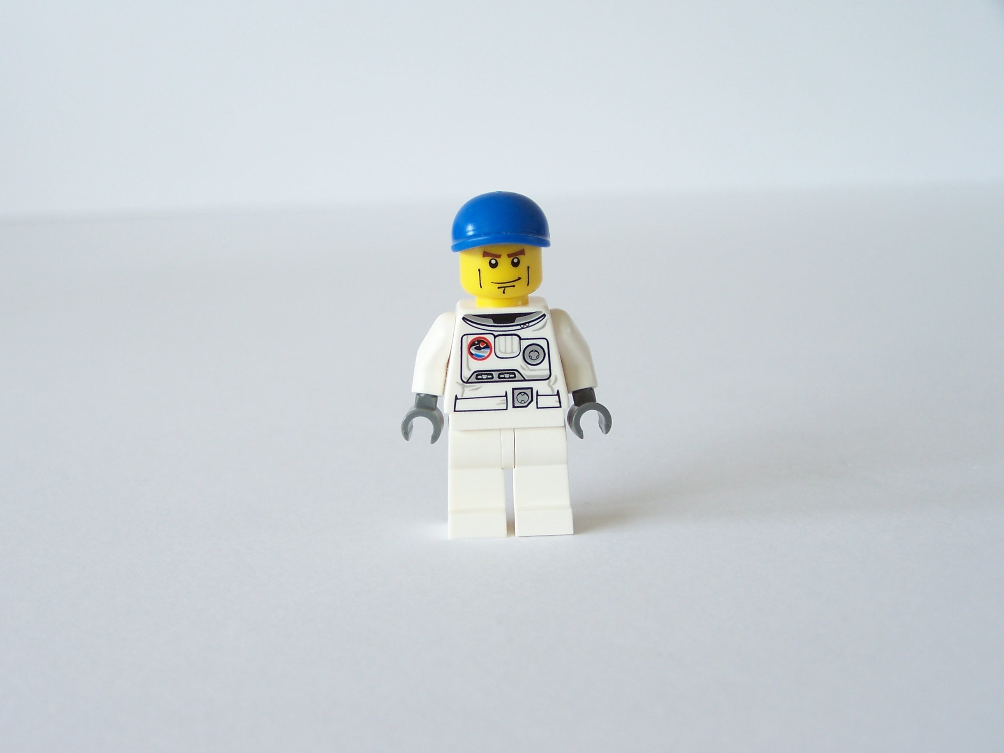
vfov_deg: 21.9
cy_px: 376
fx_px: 1943
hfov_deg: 29.0
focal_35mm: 67
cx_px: 502
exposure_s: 1/45
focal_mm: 11.1
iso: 80
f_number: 3.2
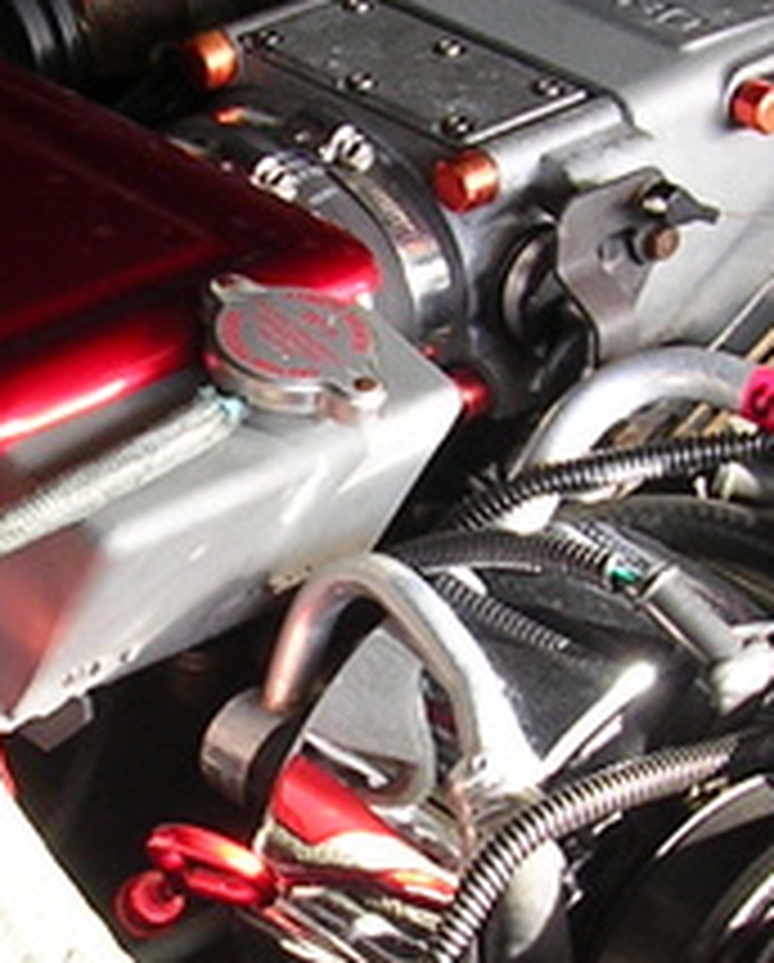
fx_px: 3912
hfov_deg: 11.3
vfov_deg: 14.0
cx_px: 266
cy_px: 540
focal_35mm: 137
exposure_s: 1/40
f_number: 2.8
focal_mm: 5.8
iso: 50
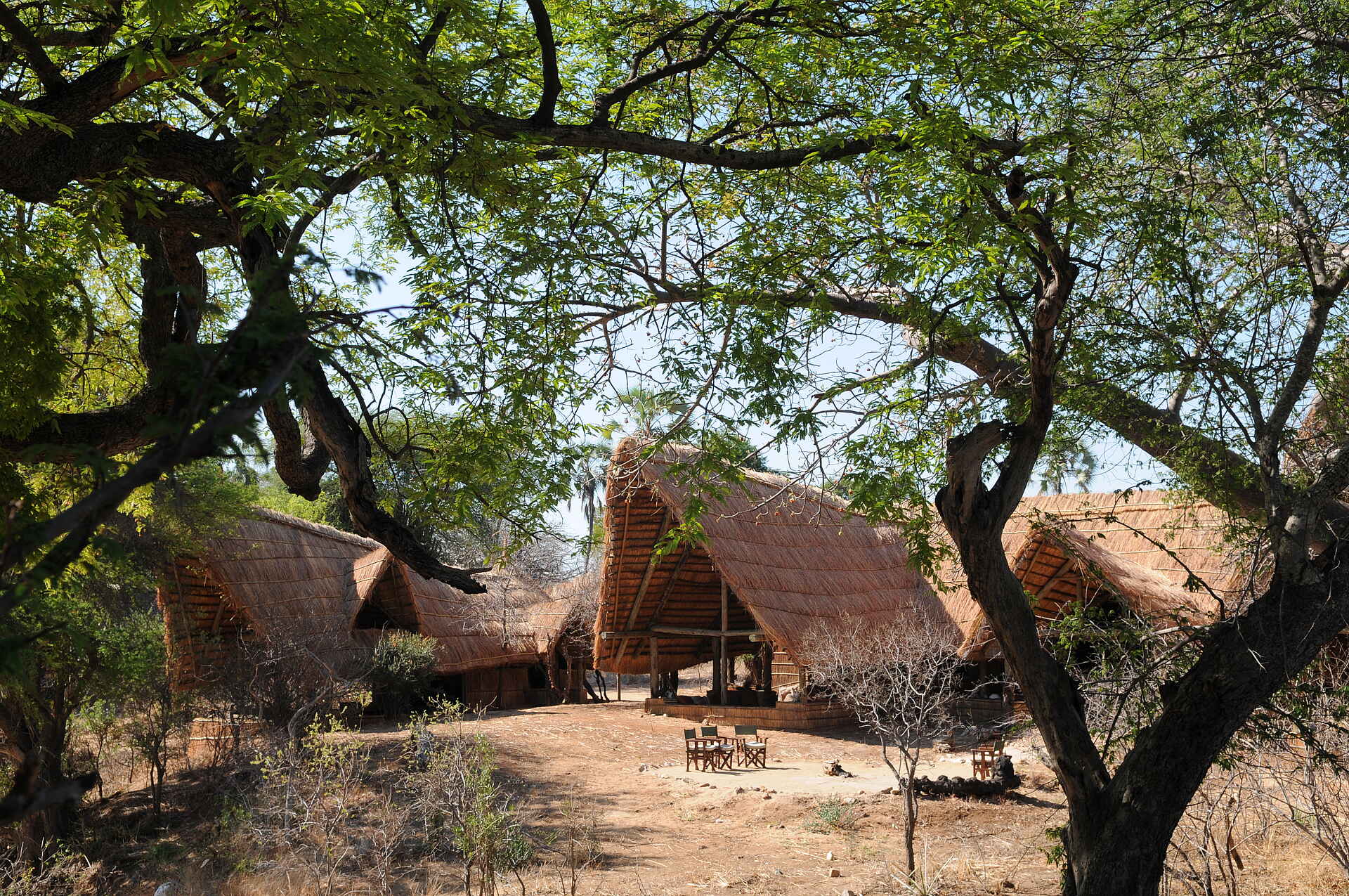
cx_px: 674
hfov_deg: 42.4
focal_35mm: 46
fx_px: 1740
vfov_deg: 28.9
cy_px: 448
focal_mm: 31
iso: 200
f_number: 7.1
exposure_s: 1/250
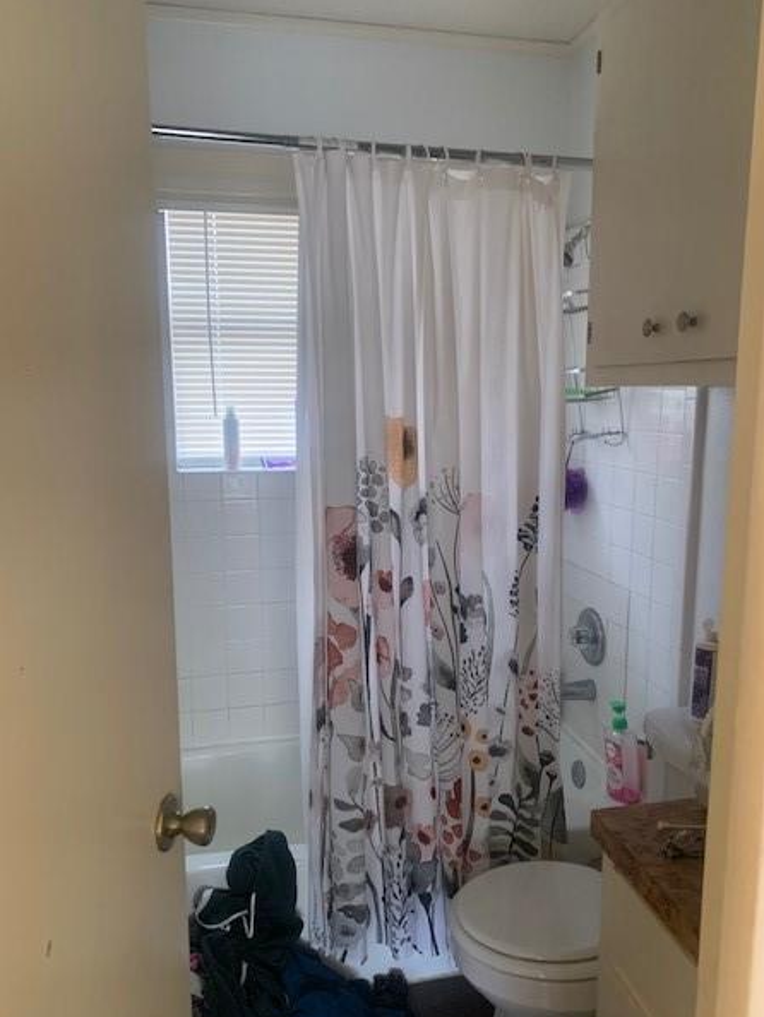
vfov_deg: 63.4
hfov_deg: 49.7
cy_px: 543
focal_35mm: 28
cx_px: 409
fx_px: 823
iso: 400
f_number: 1.8
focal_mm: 4.25
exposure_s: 1/60
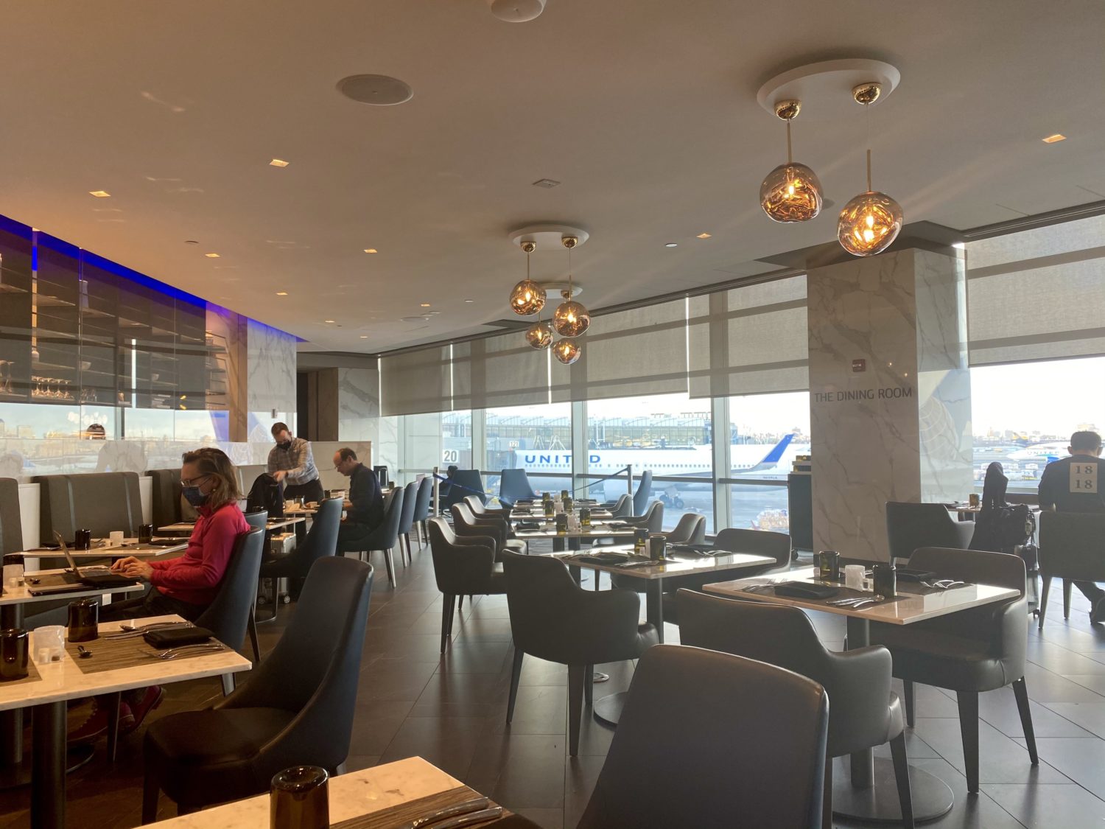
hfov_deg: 67.3
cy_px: 414
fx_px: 830
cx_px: 552
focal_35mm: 26
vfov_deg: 53.1
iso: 64
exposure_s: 1/60
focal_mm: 4.25
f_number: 1.8
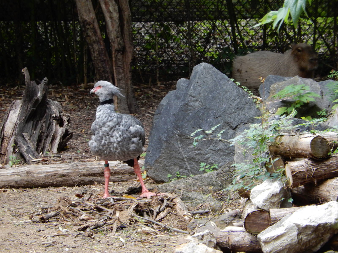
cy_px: 126
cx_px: 169
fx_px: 2920
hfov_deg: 6.6
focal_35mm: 299
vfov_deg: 5.0
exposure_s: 1/60
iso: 400
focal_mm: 53.6
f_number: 6
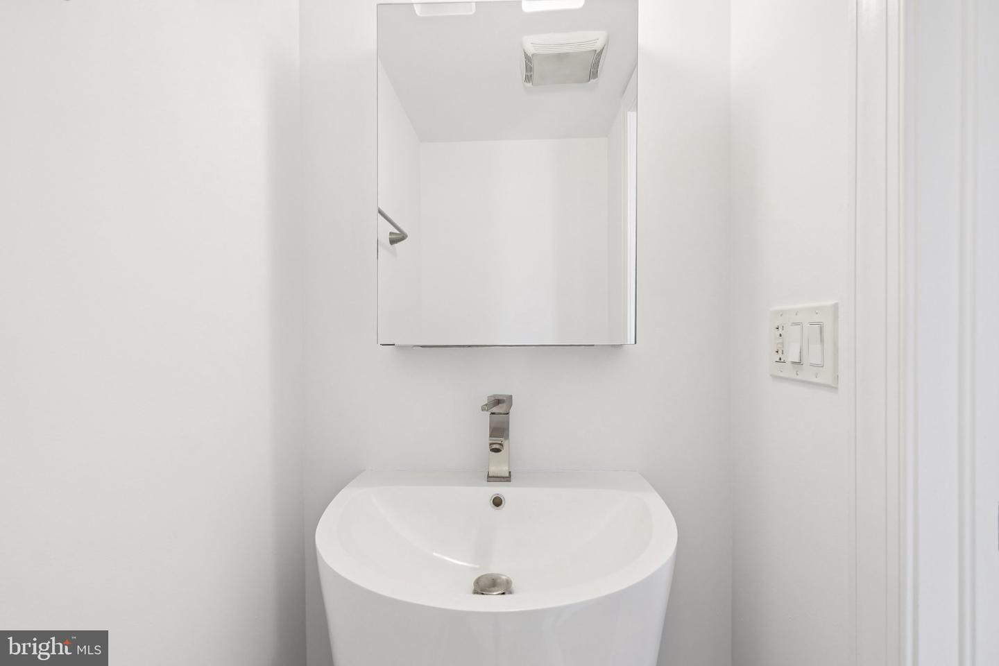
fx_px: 416
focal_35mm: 15
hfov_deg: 100.4
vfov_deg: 77.3
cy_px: 333
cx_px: 500
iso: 100
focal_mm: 10
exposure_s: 1/6
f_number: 7.1
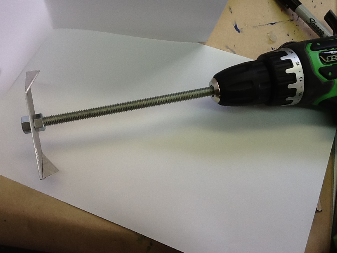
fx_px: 312
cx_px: 168
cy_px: 126
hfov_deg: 56.8
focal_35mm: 32
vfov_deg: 44.2
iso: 80
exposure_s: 1/120
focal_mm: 2.03
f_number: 2.4
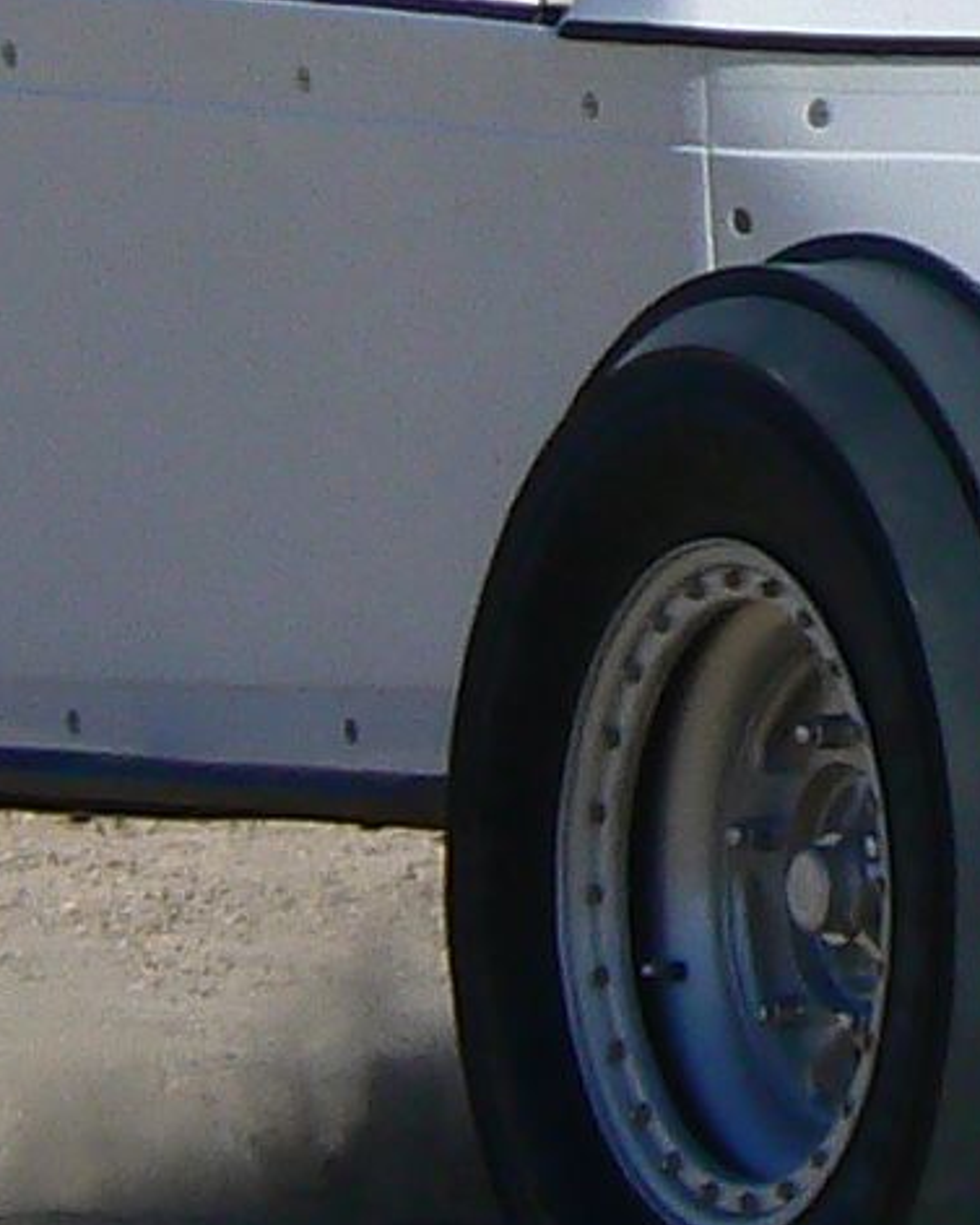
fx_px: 68790
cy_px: 185
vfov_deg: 1.0
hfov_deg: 0.8
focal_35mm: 1898
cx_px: 767
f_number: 8
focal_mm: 54.2
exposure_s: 1/640
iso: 80
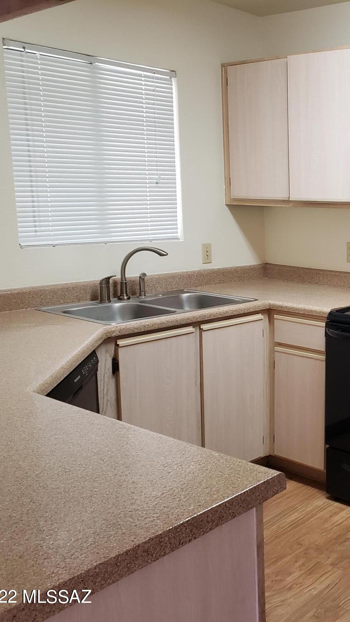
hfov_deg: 28.5
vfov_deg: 52.8
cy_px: 312
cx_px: 380
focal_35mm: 38
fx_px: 627
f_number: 2.4
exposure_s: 1/24
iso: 250
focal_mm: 4.3
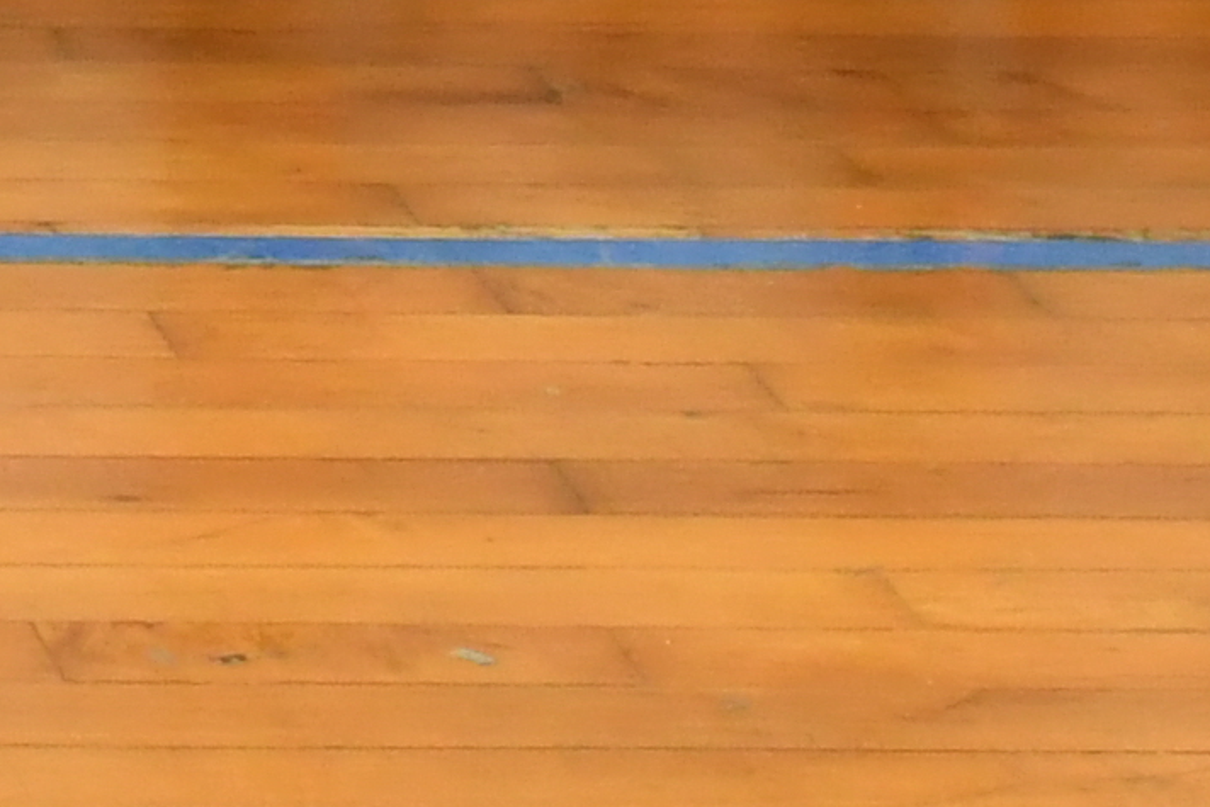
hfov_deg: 7.5
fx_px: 8673
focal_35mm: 258
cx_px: -1660
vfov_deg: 5.1
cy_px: -1448
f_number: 6.3
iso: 800
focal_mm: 22
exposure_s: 1/60
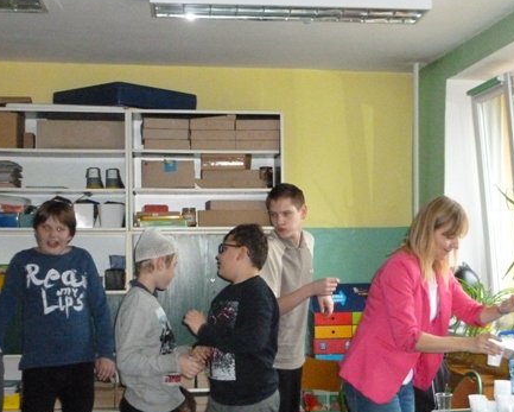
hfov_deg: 29.7
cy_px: 274
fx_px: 959
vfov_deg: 24.1
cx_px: 357
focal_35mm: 63
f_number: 3.7
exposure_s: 1/60
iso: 800
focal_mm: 6.9
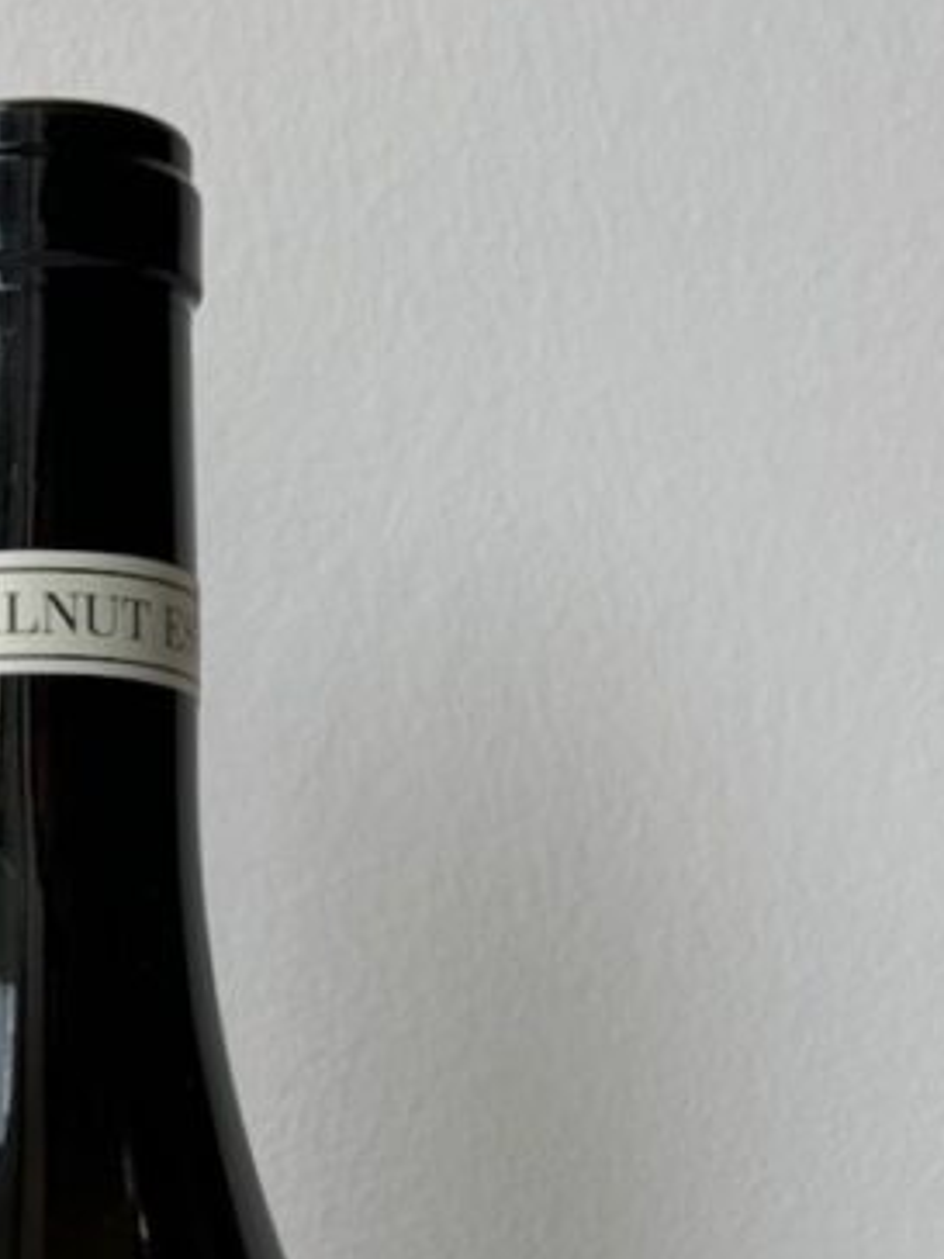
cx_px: 17
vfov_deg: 14.3
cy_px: 1639
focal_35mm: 132
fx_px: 4800
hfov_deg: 11.1
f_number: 1.78
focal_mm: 6.86
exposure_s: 1/362
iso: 64
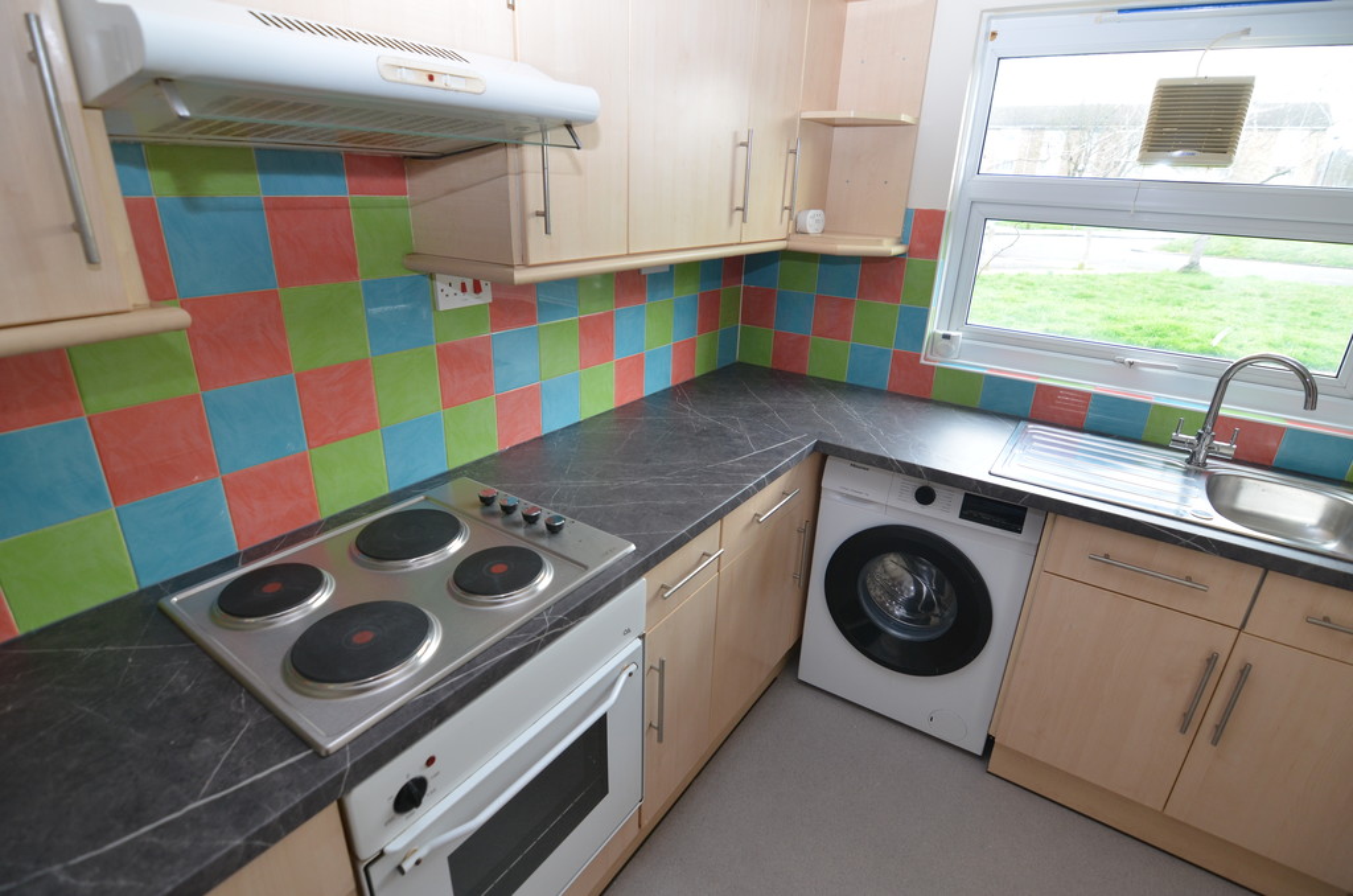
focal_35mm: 16
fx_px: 619
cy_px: 448
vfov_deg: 71.8
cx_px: 676
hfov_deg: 95.1
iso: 400
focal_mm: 11
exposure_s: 1/80
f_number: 4.5
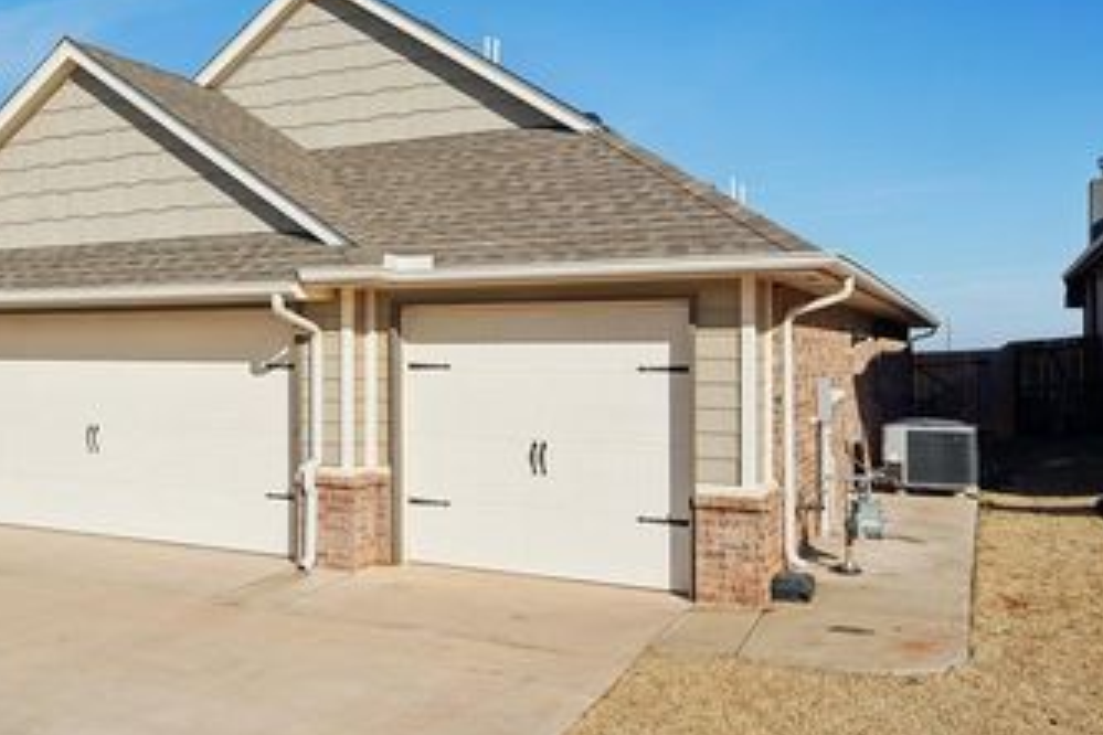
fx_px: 1103
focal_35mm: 36
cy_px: 293
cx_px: 325
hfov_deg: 51.6
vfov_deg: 36.7
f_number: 8
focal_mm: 24
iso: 100
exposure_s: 1/640
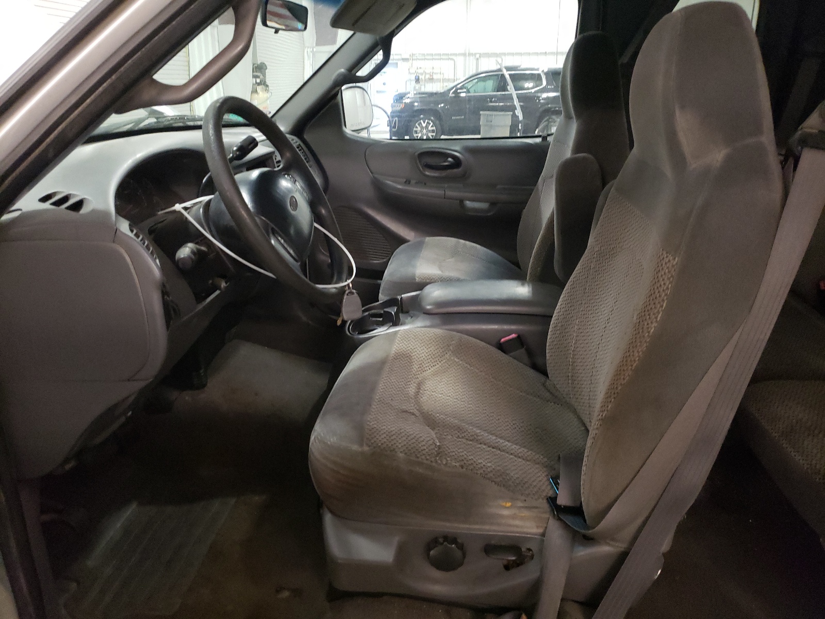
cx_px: 412
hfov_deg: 67.3
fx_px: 620
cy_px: 310
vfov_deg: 53.1
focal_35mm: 26
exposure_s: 1/24
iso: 478
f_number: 1.5
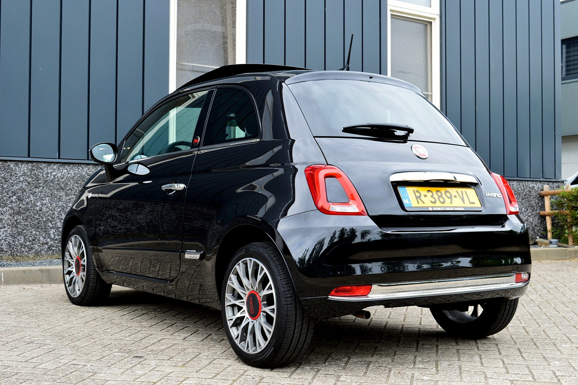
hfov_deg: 41.1
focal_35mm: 48
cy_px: 192
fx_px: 771
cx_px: 289
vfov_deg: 28.1
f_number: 9
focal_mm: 32
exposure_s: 1/125
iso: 400
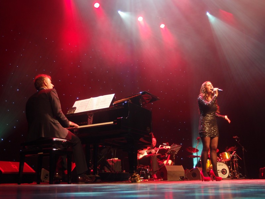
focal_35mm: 38
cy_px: 100
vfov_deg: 37.7
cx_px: 132
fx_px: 291
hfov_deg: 49.0
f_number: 2
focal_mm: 8.16
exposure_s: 1/13
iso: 200
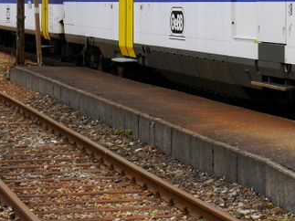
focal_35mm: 177
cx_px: 352
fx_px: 1508
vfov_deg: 8.3
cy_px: -43
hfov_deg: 11.0
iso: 160
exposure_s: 1/200
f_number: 6.3
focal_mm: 26
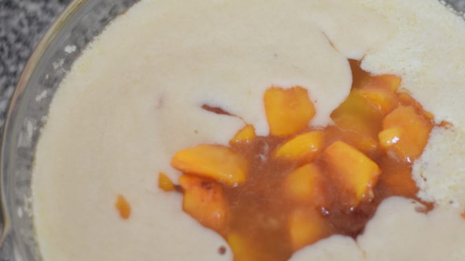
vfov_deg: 10.2
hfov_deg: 18.0
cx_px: 314
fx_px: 1467
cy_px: 129
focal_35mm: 119
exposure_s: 1/320
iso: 800
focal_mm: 50
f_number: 1.8
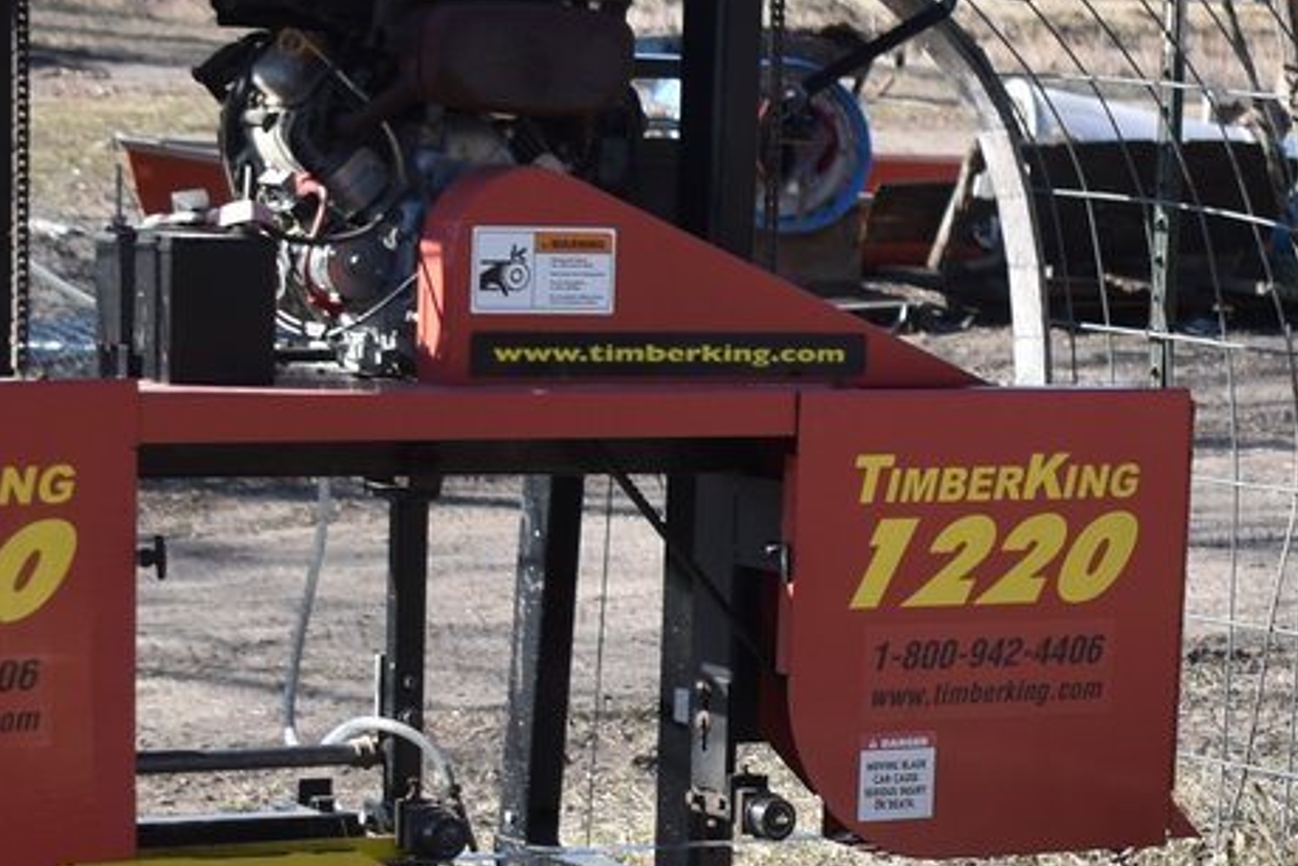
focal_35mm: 150
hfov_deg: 13.6
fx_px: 5404
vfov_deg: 9.1
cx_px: 1172
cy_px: 1039
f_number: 6.3
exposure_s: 1/400
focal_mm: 27
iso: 100
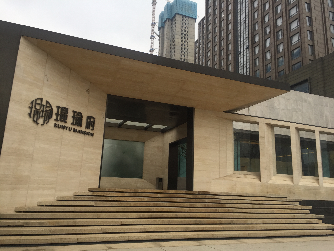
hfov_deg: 61.7
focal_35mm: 29
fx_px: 280
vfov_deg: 48.2
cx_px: 167
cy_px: 126
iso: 40
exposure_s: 1/50
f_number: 2.2
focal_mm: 4.15
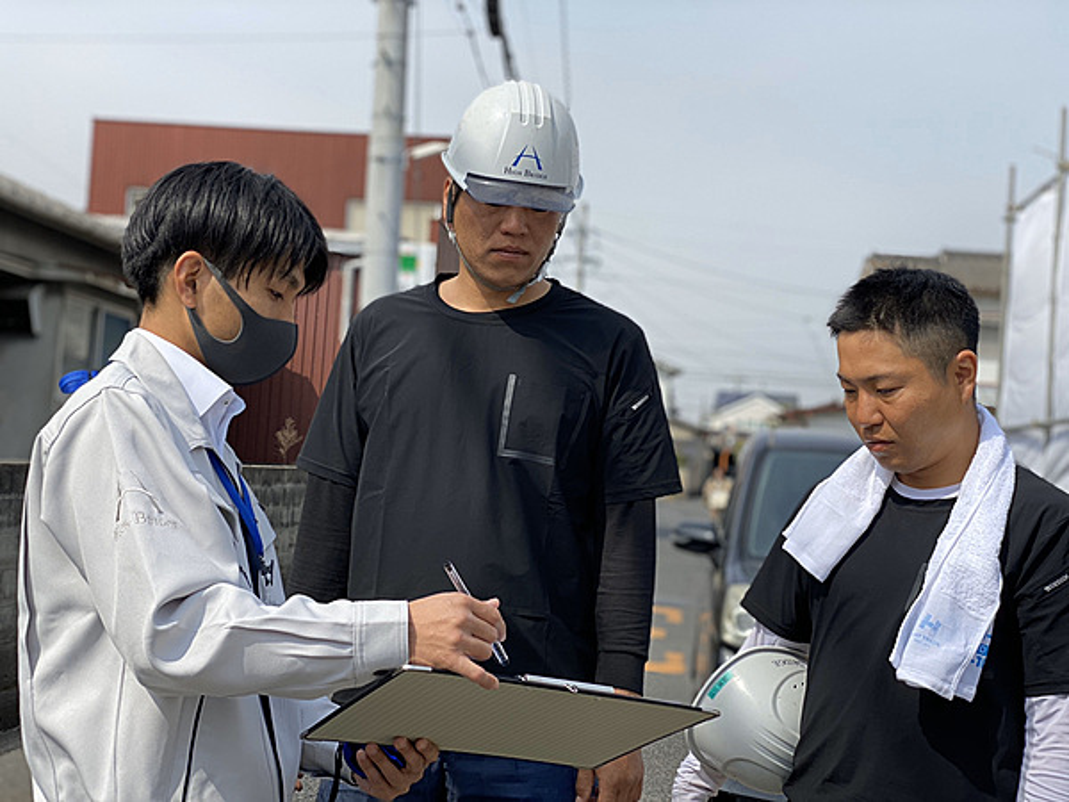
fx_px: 1606
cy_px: 401
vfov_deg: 28.0
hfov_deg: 36.8
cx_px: 534
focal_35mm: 52
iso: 20
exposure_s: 1/1229
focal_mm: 6
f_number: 2
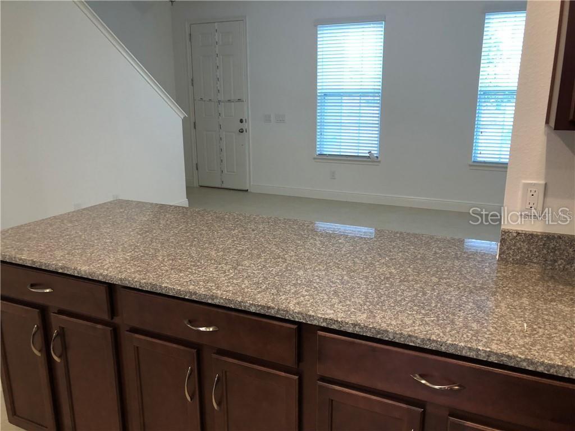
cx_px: 288
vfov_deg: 49.7
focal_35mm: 28
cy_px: 216
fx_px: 465
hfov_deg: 63.4
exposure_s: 1/17
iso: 40
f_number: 1.8
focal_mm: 4
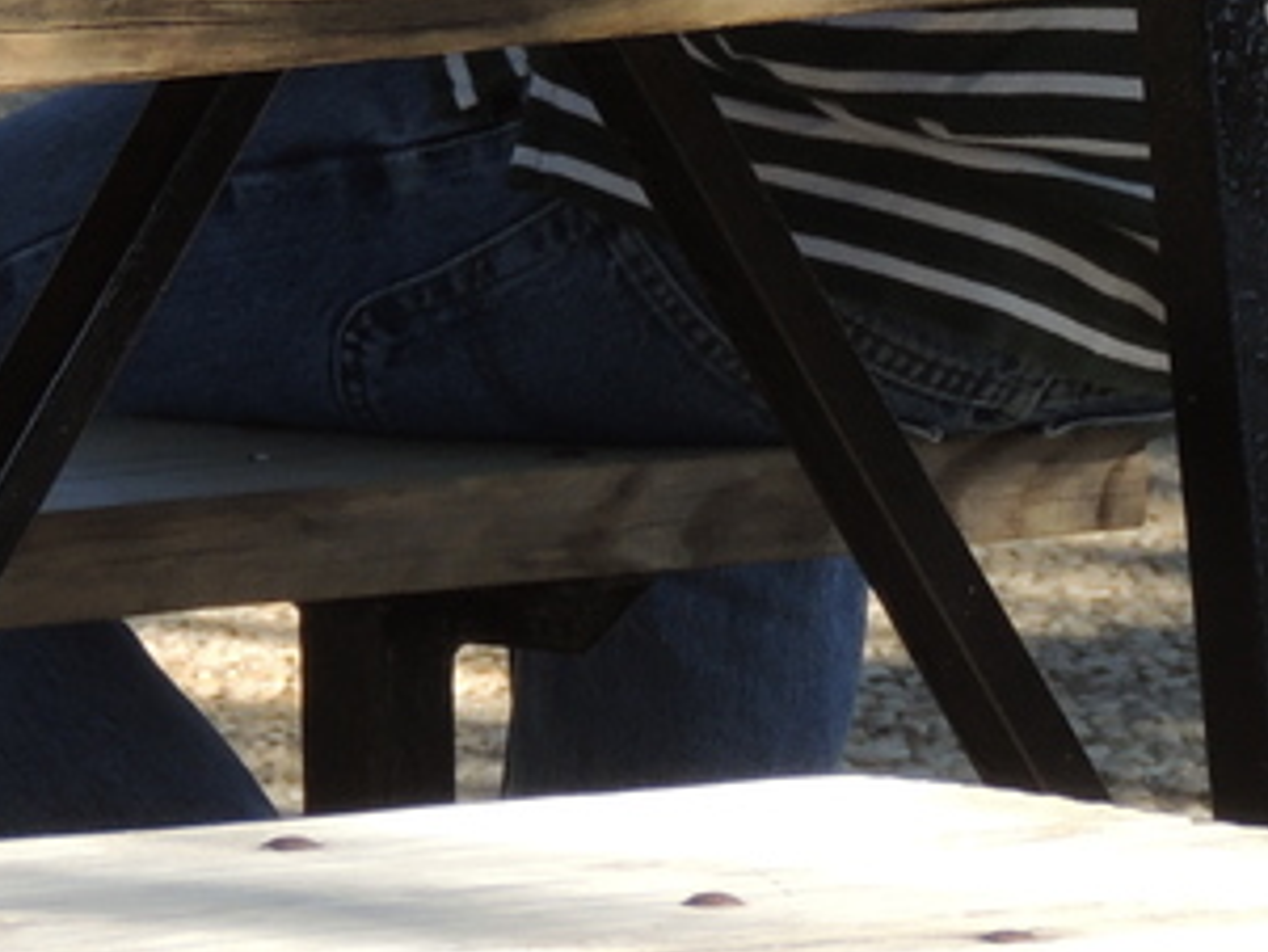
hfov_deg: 1.9
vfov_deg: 1.4
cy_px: -564
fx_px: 38990
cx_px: 982
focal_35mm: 1064
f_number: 4.7
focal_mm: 44.5
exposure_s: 1/200
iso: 100
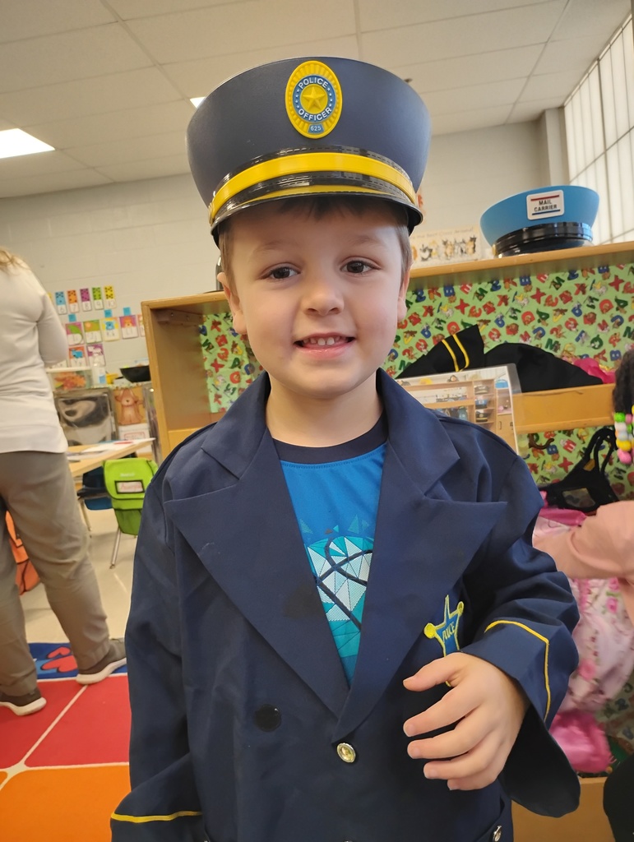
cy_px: 421
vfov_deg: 63.4
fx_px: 682
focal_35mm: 28
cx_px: 317
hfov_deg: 49.9
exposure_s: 1/60
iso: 1016
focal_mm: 4.26
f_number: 1.8
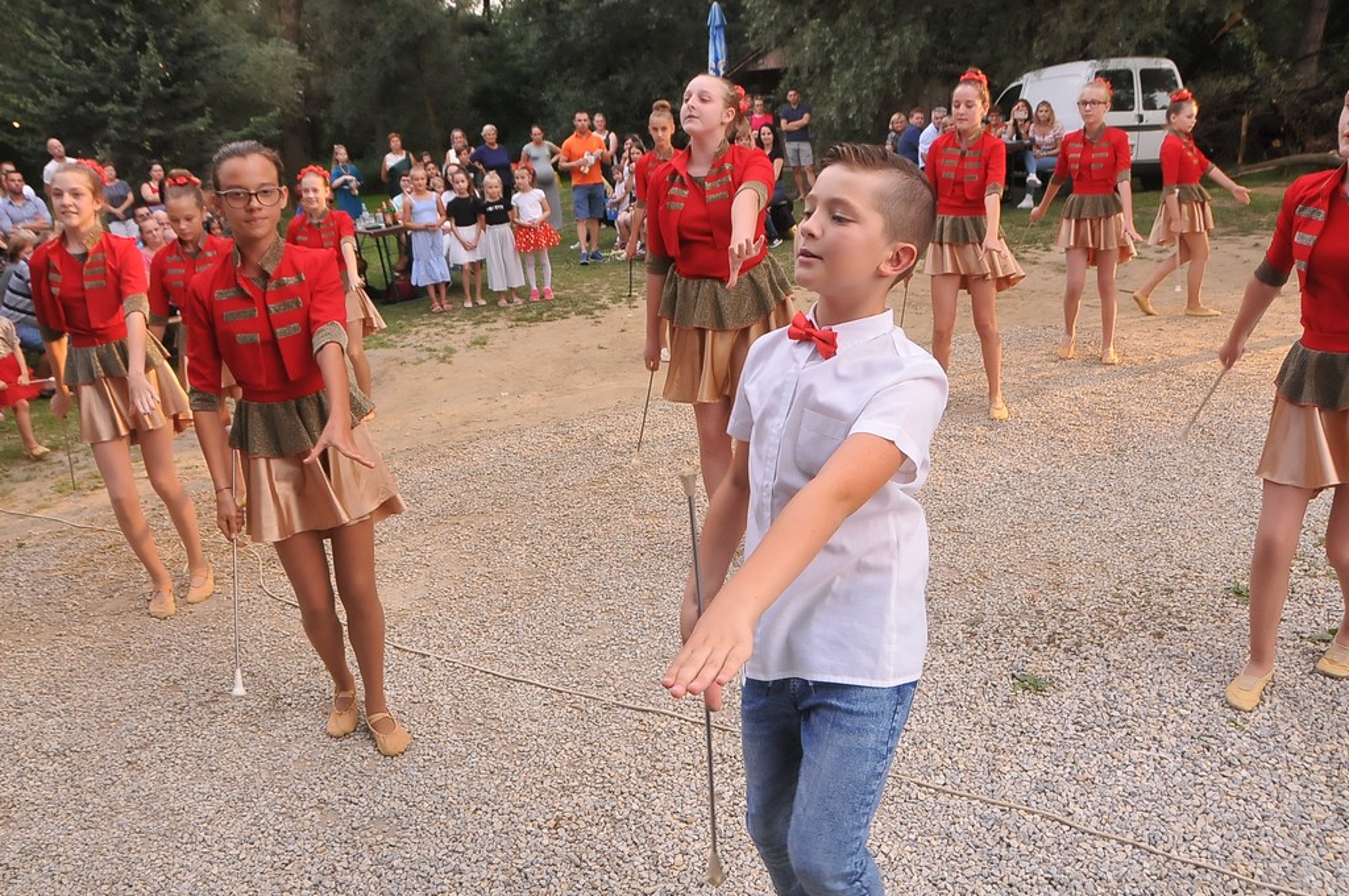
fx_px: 1010
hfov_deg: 67.4
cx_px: 674
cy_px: 448
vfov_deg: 47.8
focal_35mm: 27
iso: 1000
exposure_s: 1/200
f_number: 7.1
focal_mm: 18
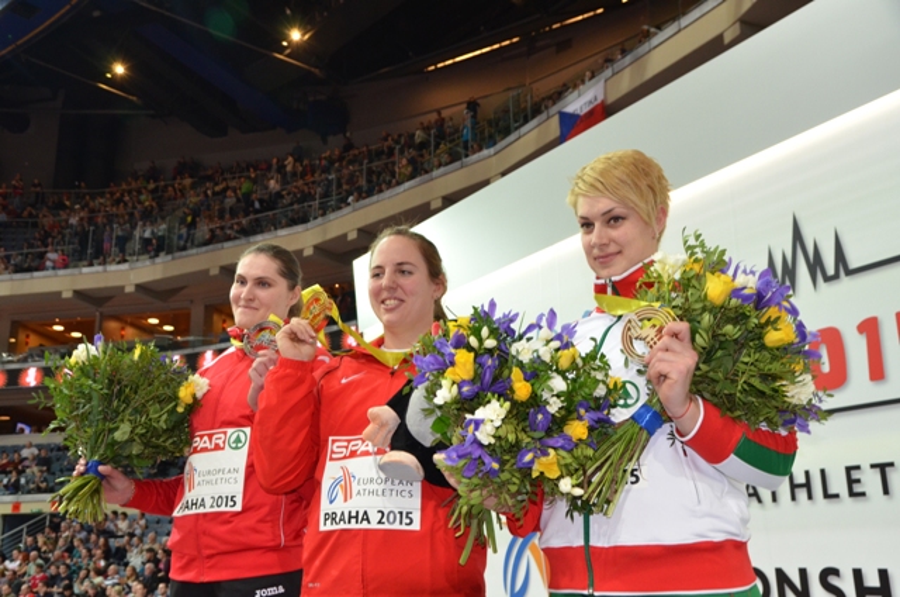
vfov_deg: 36.7
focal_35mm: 36
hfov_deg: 53.2
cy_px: 298
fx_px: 898
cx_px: 450
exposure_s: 1/100
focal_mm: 24
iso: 1250
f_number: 5.6
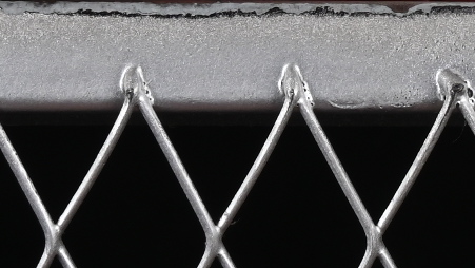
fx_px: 6110
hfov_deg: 4.4
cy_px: -614
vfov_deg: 2.5
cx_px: 741
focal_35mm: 485
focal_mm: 50
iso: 160
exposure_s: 1/100
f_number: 8
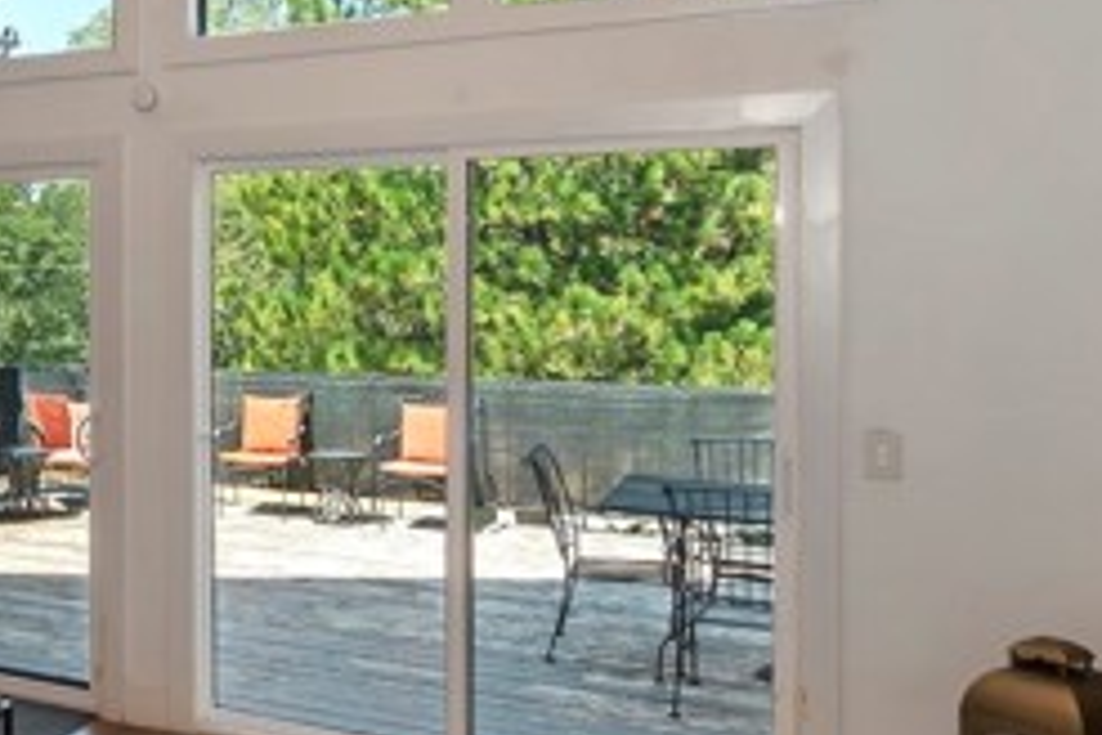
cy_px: 244
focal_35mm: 39
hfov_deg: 42.3
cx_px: -18
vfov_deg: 33.9
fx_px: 1194
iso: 250
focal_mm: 10
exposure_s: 1/30
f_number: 8
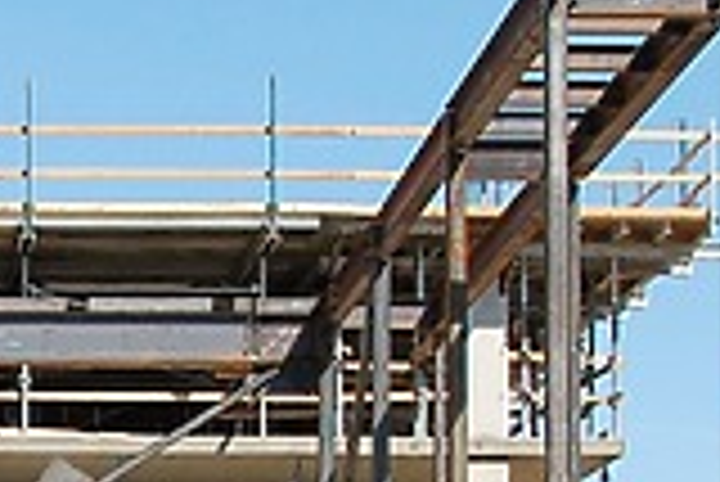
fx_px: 4044
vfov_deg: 6.8
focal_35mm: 202
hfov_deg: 10.0
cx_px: -212
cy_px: 608
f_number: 10
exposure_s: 1/250
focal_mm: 24
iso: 200
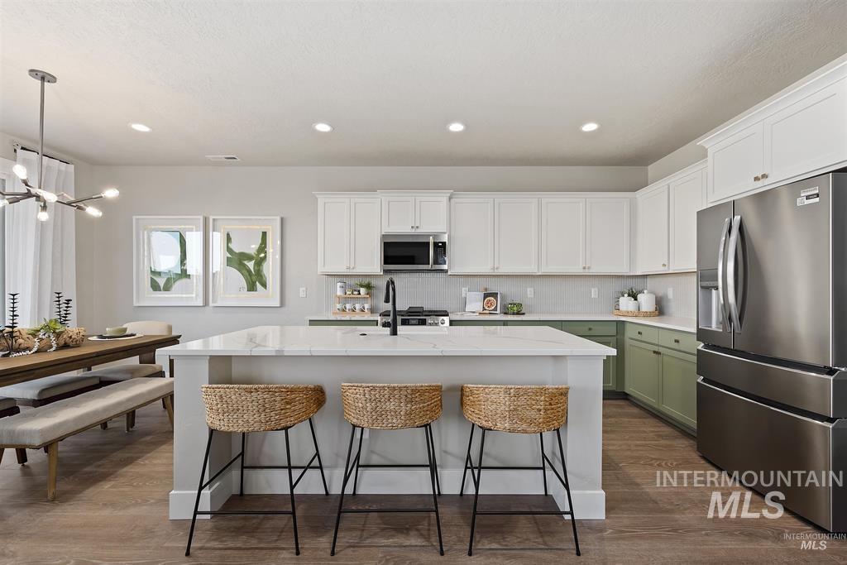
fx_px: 353
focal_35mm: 15
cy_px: 282
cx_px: 424
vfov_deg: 77.3
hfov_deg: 100.4
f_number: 6.3
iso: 320
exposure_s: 1/3
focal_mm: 15
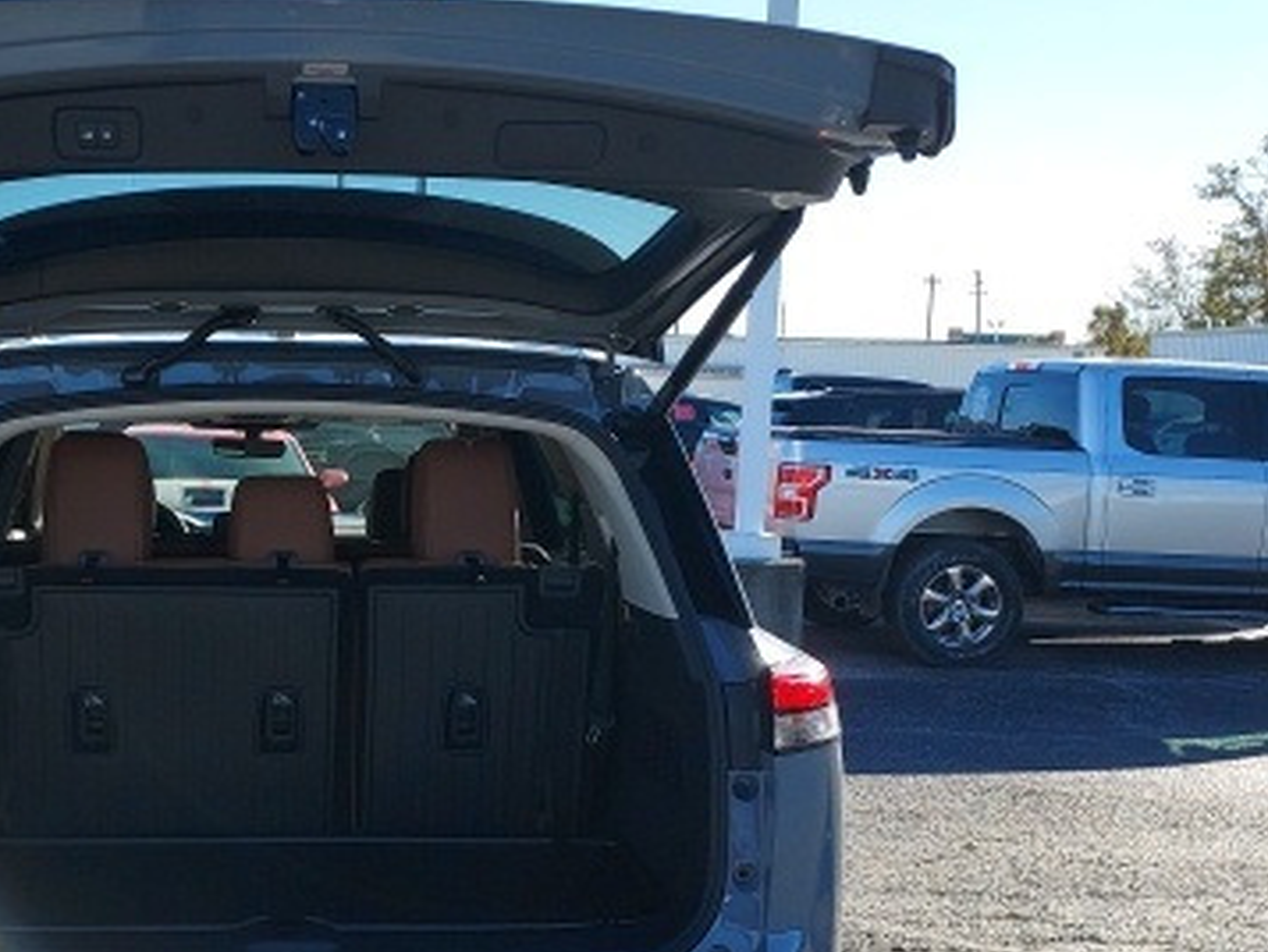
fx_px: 1576
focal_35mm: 43
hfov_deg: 42.4
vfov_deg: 33.5
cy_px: 583
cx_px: 305
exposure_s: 1/583
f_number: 1.8
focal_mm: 4.6
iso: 40
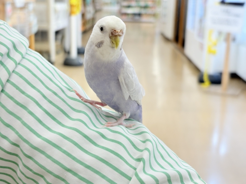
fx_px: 370
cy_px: 92
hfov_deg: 36.8
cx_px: 123
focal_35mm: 52
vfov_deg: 28.0
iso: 40
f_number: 1.6
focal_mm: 5.96
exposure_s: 1/50
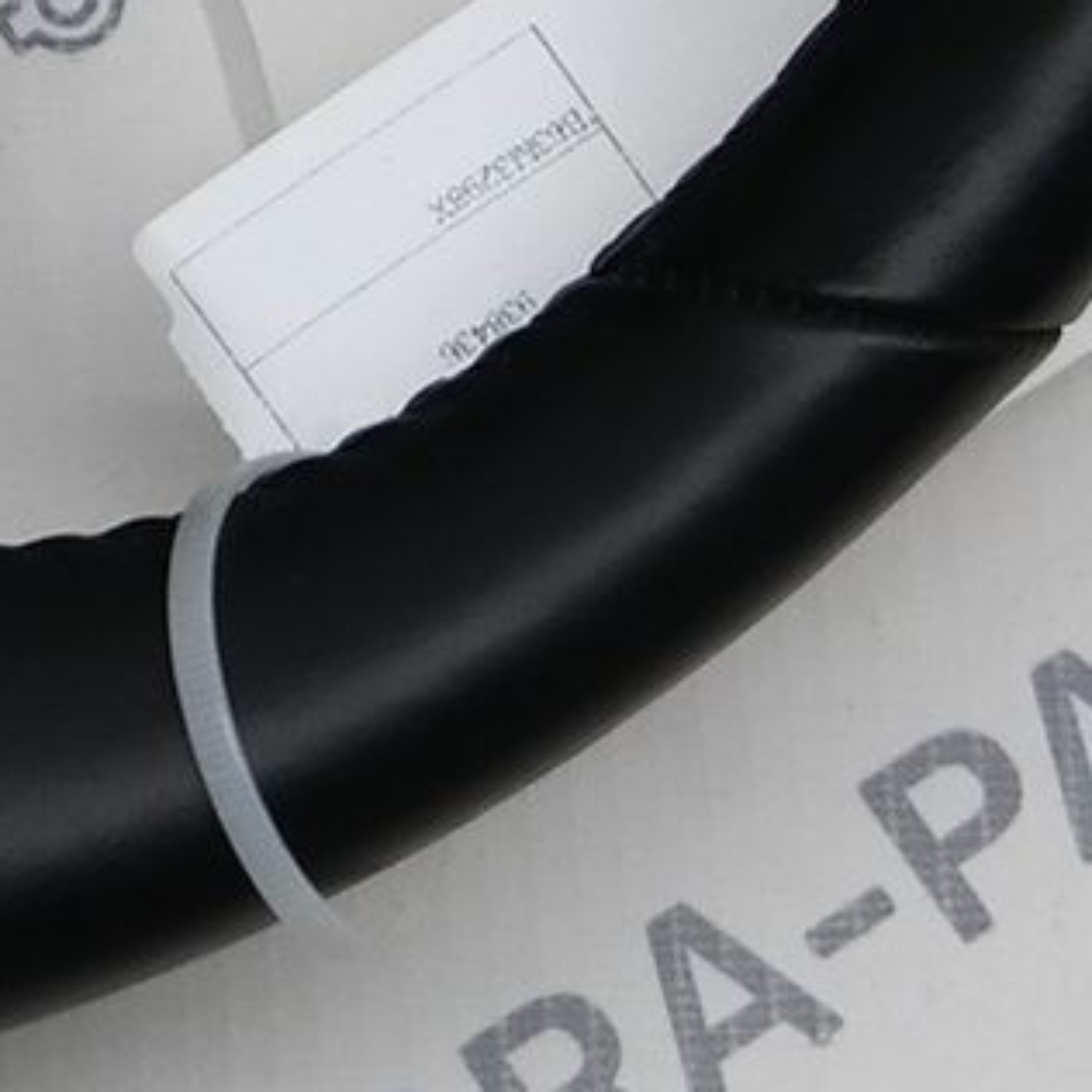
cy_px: -1120
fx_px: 10279
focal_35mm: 288
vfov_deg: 5.9
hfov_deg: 6.0
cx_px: -898
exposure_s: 1/100
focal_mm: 24
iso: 200
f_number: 4
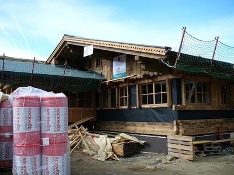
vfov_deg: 40.7
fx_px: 237
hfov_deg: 52.6
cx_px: 117
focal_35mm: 35
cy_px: 88
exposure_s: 1/500
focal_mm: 5.2
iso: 80
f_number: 2.8
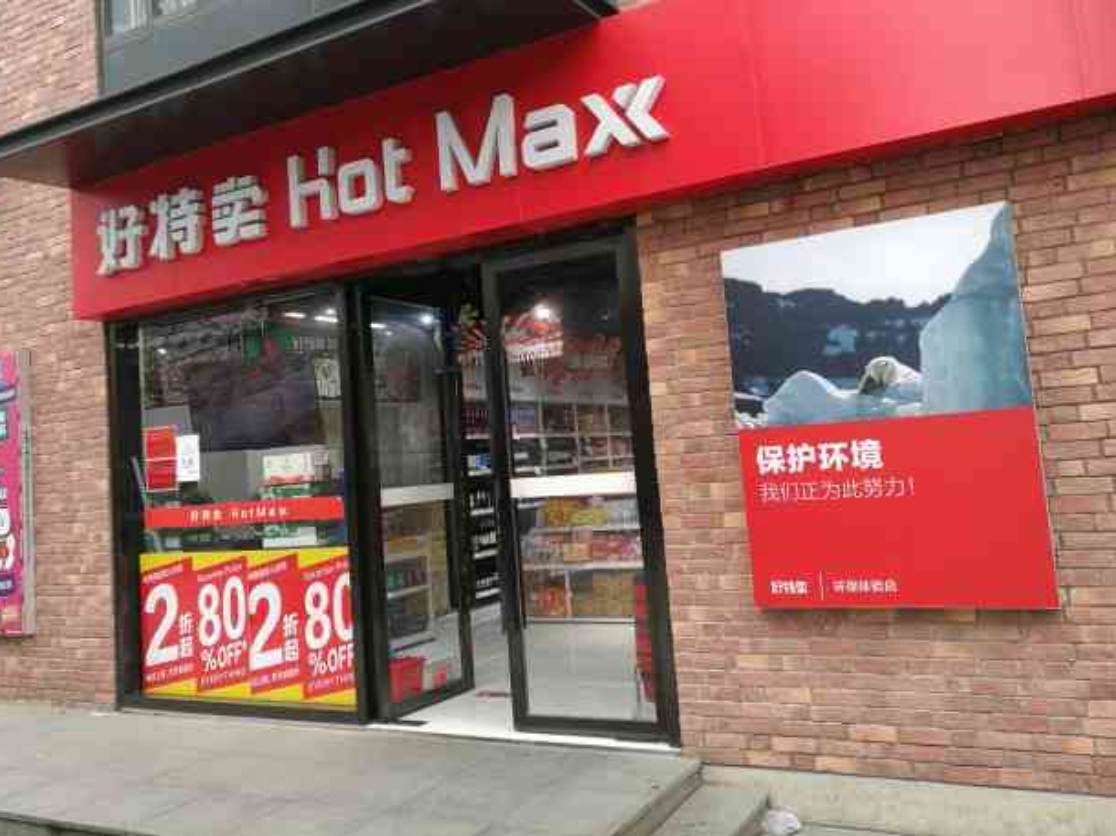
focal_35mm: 31
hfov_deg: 58.3
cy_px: 363
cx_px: 531
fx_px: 999
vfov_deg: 45.3
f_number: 2.2
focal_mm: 4.5
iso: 80
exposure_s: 1/100
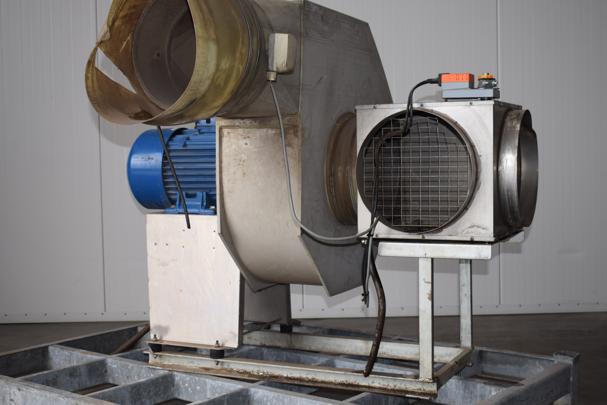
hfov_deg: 39.2
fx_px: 852
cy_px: 197
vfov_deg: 26.7
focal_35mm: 51
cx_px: 299
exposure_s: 1/125
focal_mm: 31
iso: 160
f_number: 5.6
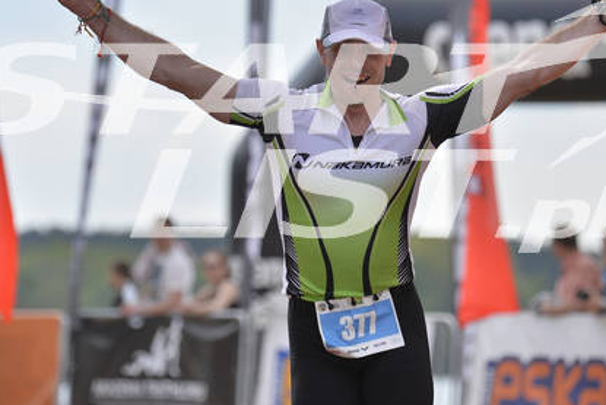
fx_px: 4159
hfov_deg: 8.3
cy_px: 124
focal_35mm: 247
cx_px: 345
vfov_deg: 5.6
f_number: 4
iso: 200
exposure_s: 1/2500
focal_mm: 160
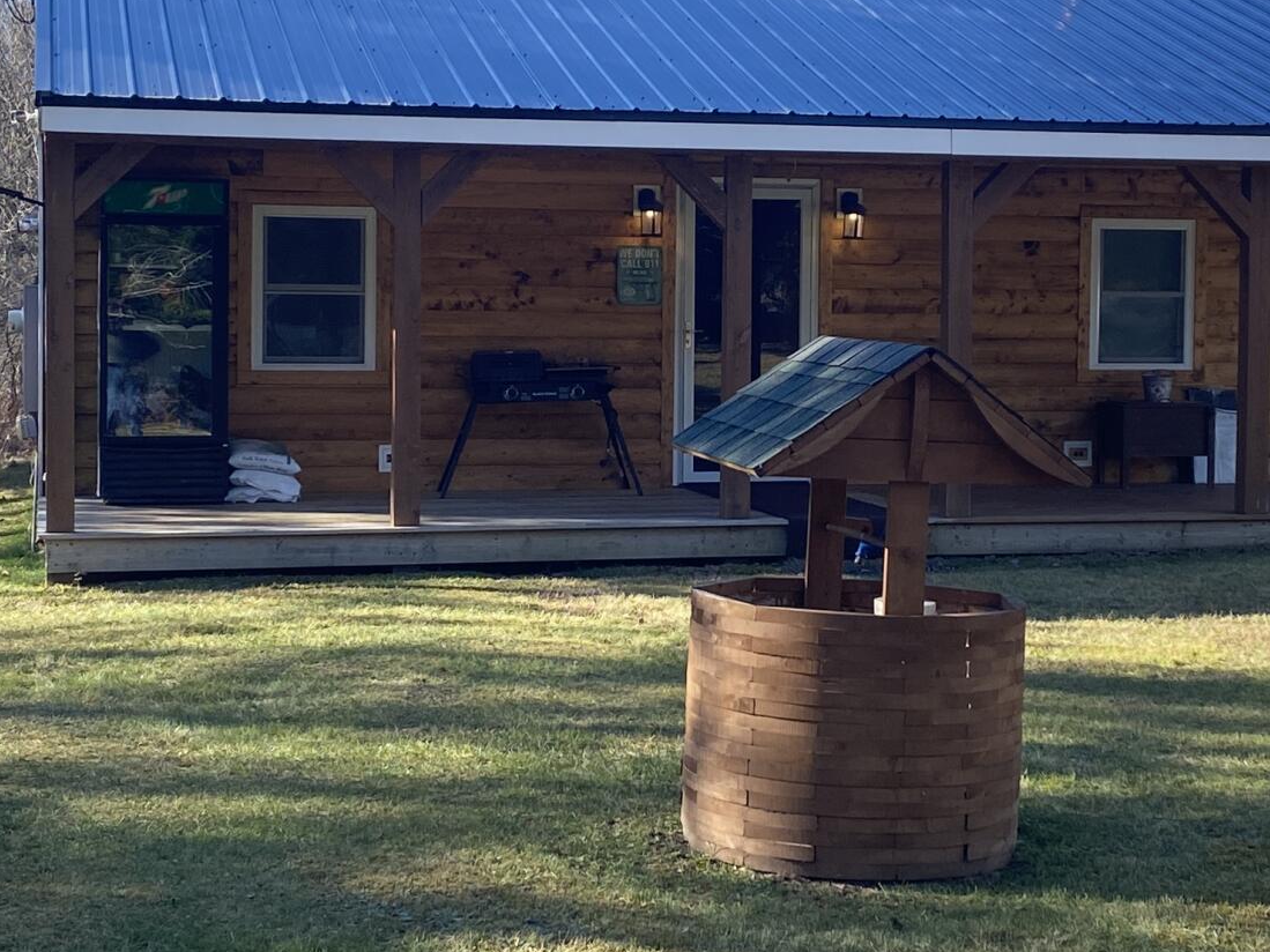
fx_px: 2605
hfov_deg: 27.4
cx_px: 730
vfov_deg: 20.7
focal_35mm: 71
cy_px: 388
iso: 32
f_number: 1.8
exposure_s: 1/1007
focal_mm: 4.25
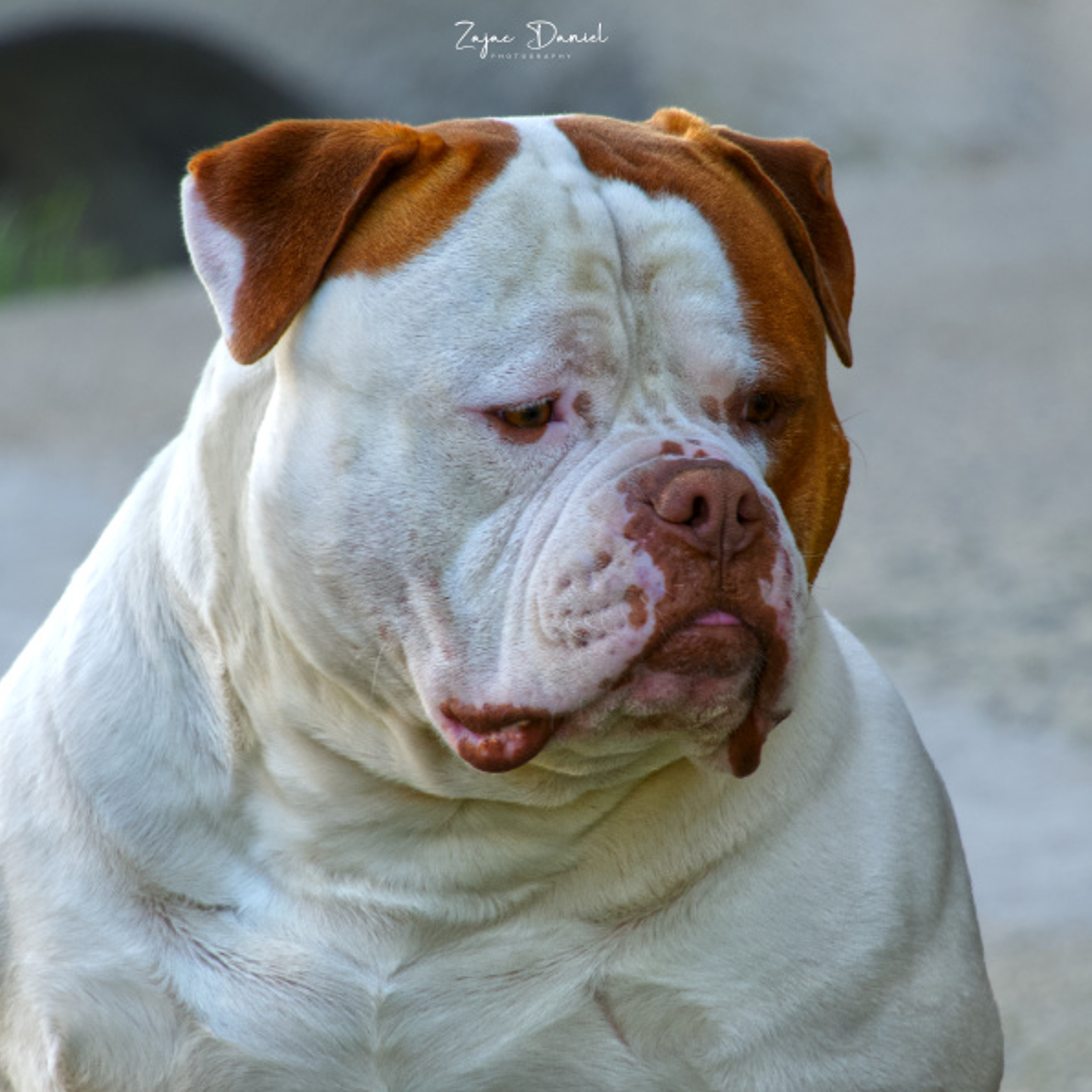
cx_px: 531
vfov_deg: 2.3
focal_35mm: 769
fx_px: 27446
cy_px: 547
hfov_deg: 2.3
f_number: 5.6
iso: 400
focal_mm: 400
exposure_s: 1/250
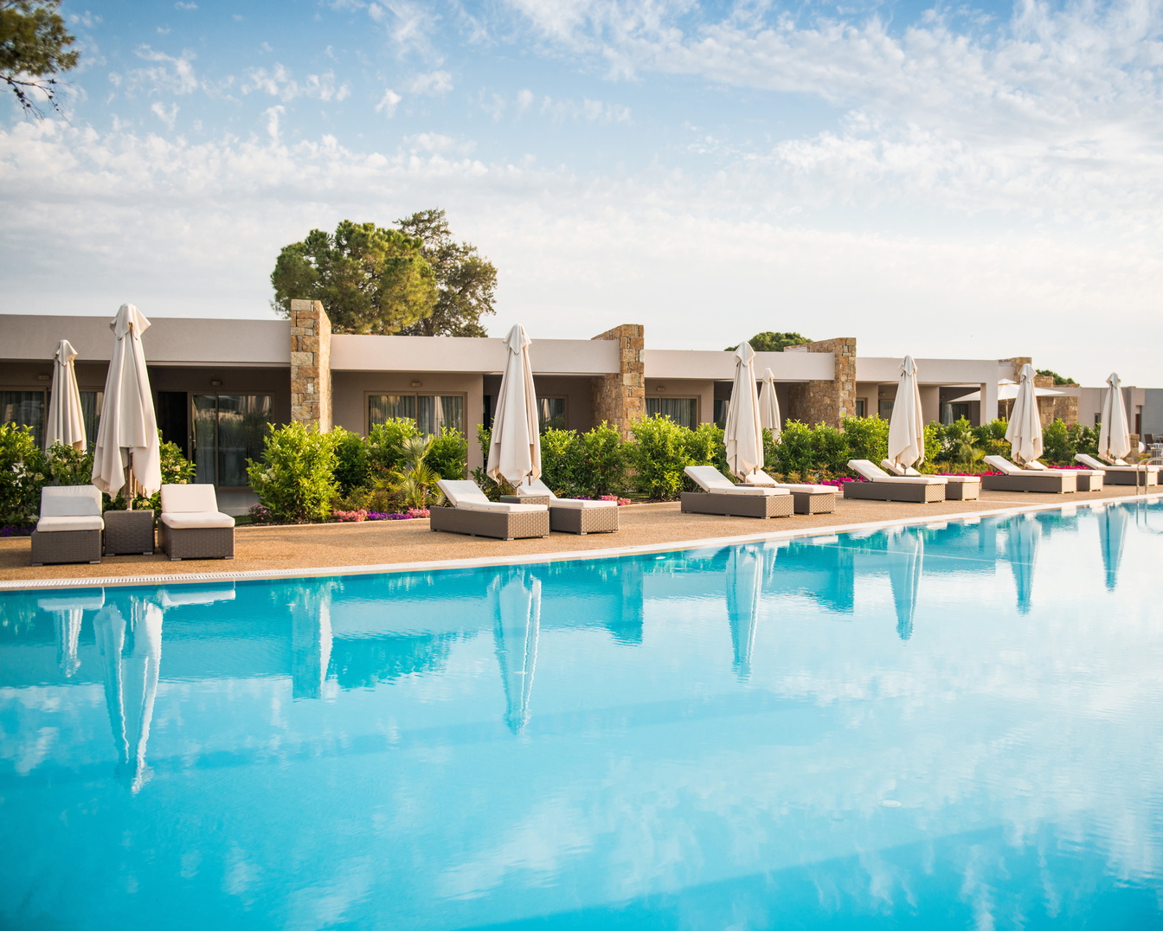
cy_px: 462
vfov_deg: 40.1
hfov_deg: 48.7
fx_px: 1274
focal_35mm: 37
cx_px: 713
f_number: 2.8
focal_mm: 32
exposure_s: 1/1600
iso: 250
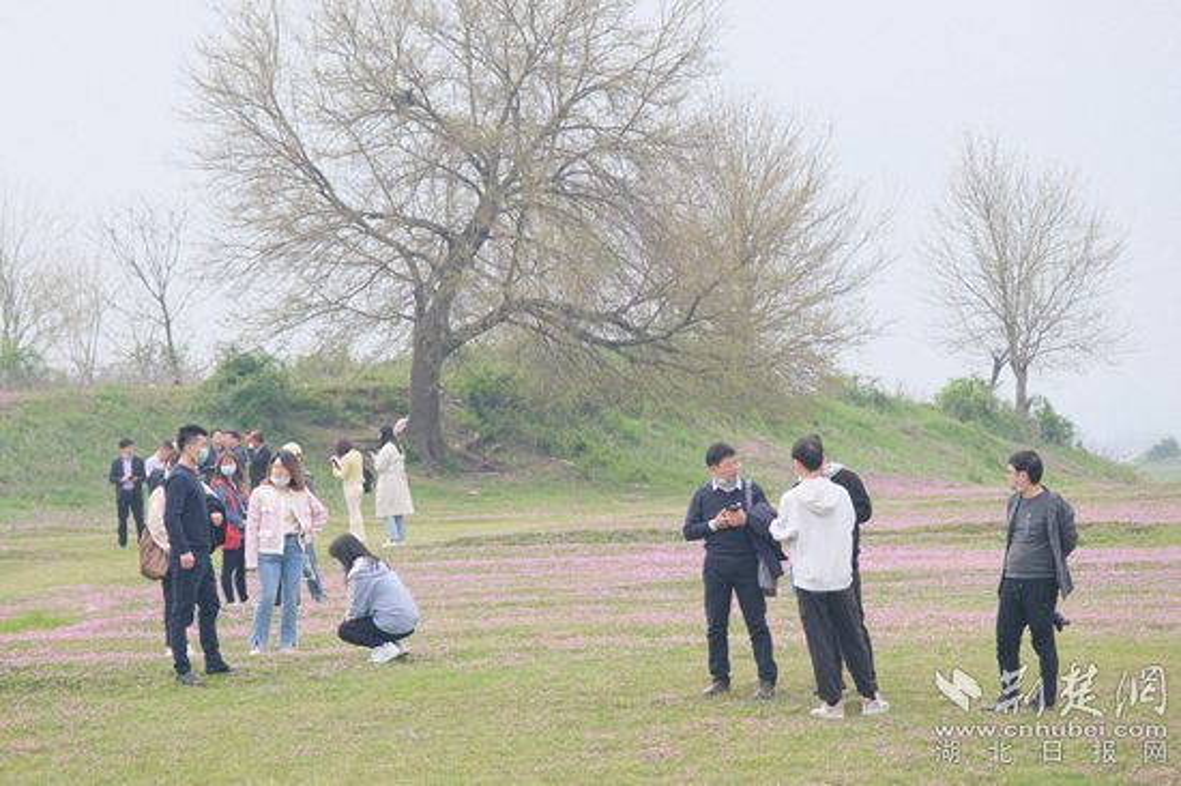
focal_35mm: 165
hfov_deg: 12.5
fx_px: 5409
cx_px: 590
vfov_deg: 8.3
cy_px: 393
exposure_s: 1/400
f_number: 5.6
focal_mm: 110
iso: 320
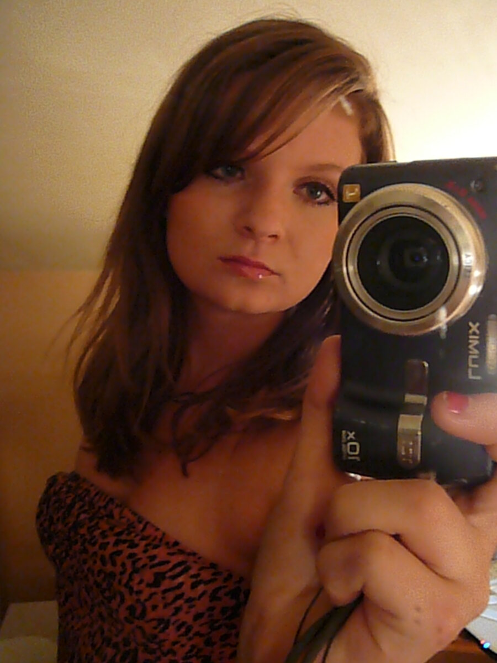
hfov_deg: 40.7
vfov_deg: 52.6
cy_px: 332
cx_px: 248
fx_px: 670
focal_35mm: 35
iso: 1000
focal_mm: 5.2
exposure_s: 1/30
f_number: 2.8
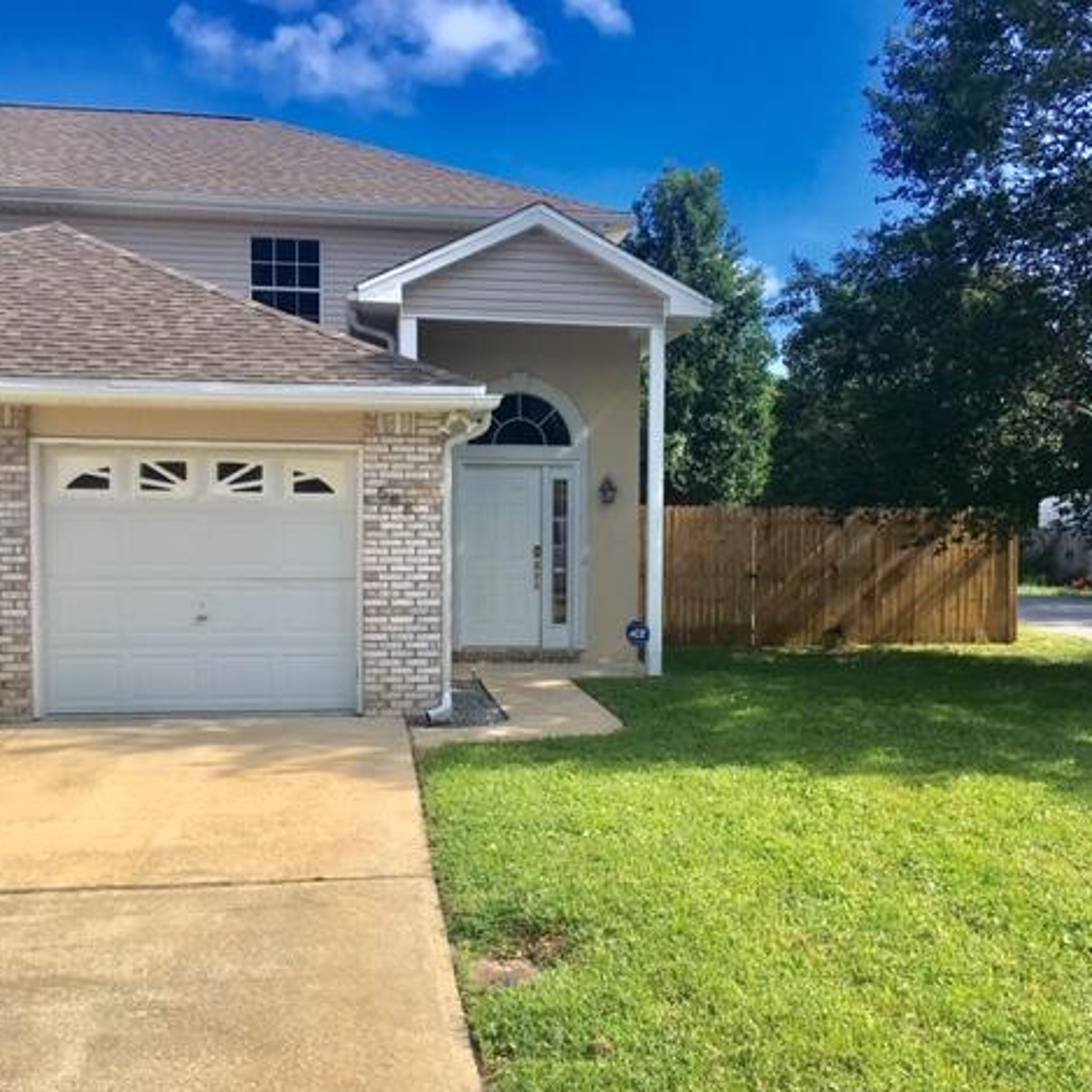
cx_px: 543
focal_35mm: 35
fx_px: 1249
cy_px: 596
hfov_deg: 47.2
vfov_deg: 47.2
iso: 25
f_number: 2.2
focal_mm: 4.15
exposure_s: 1/810
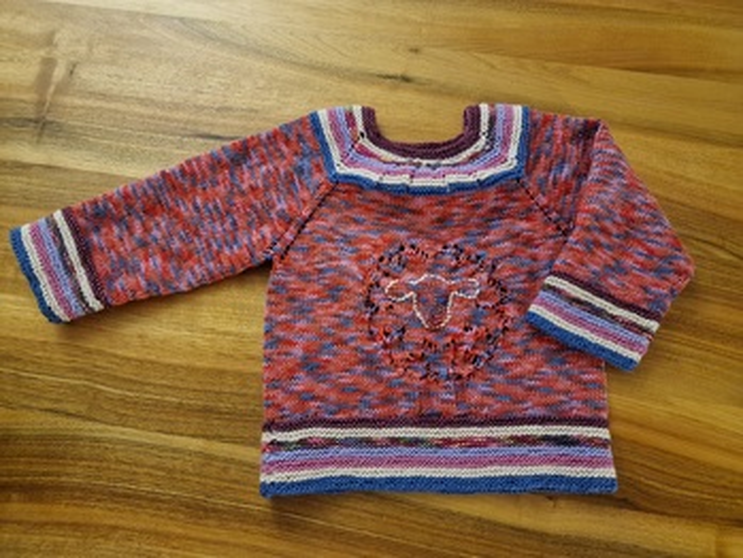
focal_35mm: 23
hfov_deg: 73.9
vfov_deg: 58.9
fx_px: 494
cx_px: 372
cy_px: 279
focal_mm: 6.4
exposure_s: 1/33
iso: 640
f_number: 1.8
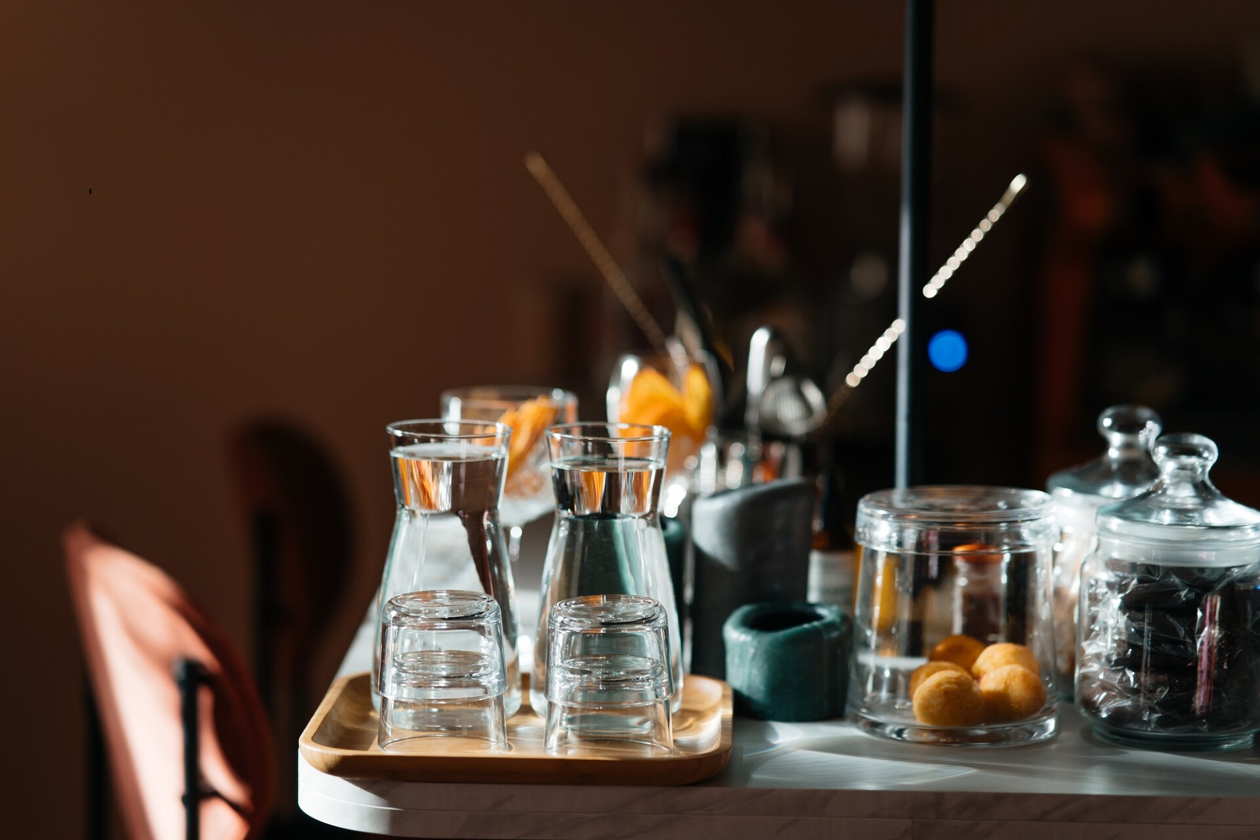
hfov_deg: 23.9
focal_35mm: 85
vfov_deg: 16.1
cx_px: 630
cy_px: 420
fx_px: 2975
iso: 160
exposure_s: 1/500
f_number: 1.8
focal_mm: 85
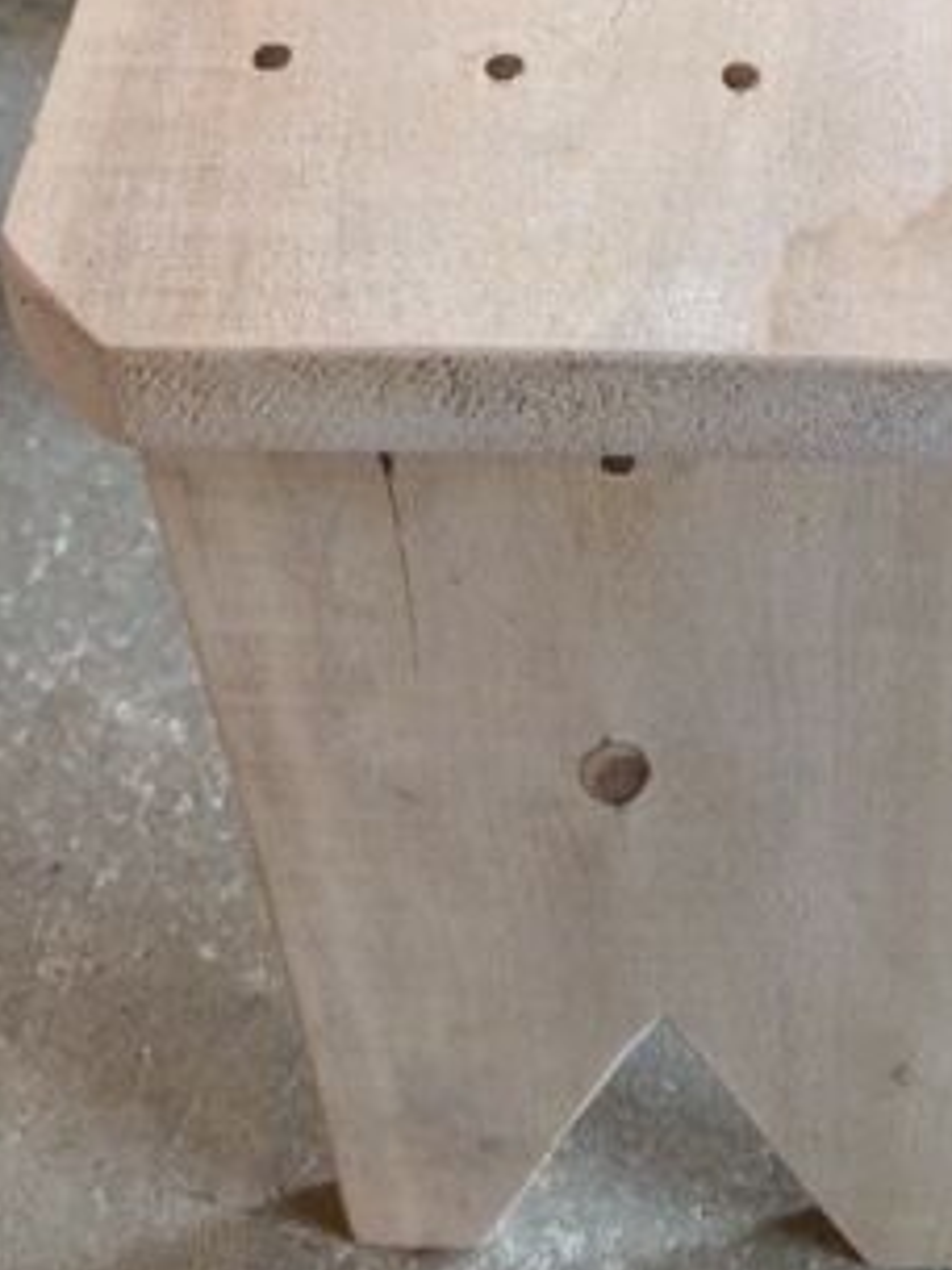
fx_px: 2237
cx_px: 589
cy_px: 217
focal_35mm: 61
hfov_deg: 24.0
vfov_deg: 30.7
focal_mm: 4.15
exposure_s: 1/33
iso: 200
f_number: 2.2
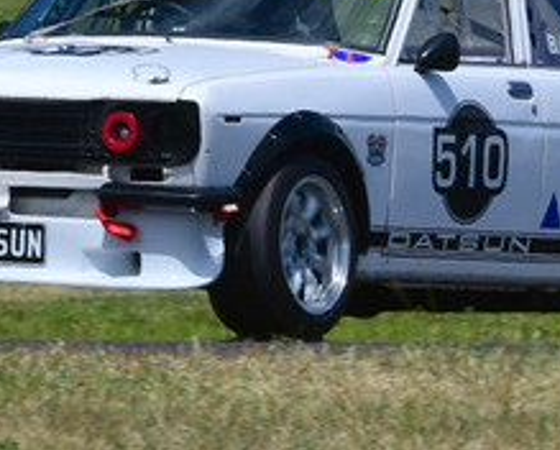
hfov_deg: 1.9
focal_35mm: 1027
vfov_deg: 1.5
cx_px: 307
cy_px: -89
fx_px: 17052
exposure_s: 1/640
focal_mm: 200
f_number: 14
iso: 250
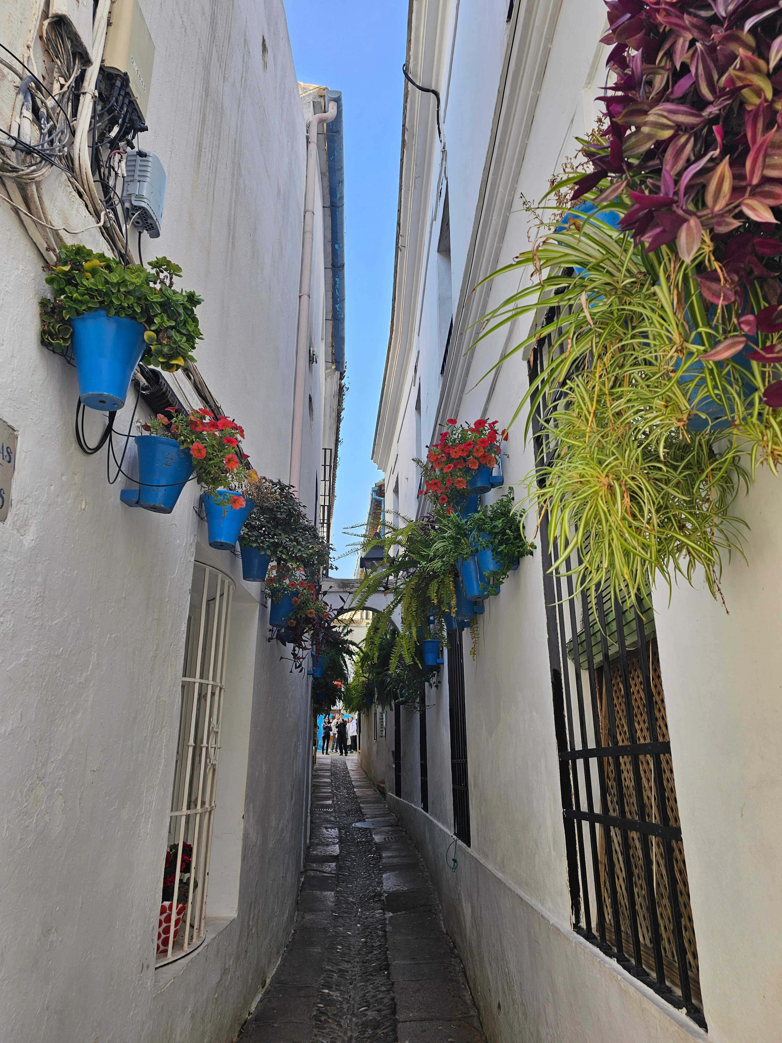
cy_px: 522
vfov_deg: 73.9
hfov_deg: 58.9
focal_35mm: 23
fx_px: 693
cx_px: 391
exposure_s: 1/120
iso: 12
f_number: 1.7
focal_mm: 6.3
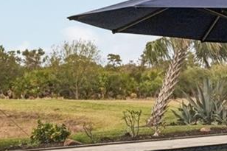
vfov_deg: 16.4
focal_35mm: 83
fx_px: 523
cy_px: 68
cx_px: 139
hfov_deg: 24.4
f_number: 8
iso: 400
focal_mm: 16
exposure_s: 1/400
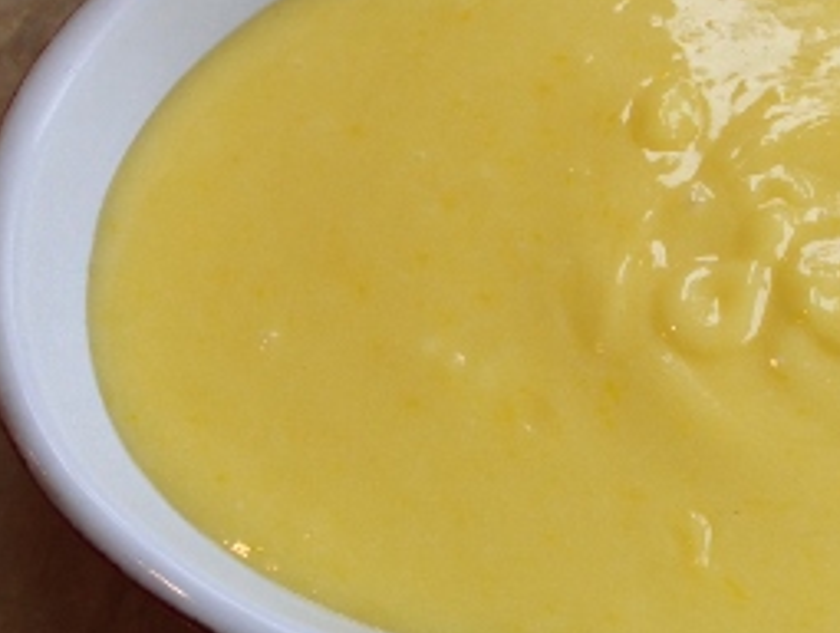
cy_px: 244
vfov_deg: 23.7
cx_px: 777
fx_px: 1507
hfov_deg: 29.7
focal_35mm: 62
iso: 50
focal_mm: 4.12
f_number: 2.4
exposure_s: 1/130
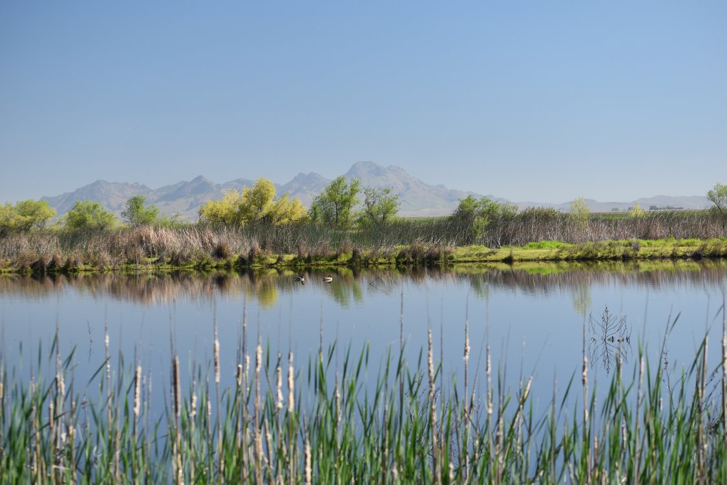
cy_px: 242
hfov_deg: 19.5
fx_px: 2120
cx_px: 364
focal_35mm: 105
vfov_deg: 13.0
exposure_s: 1/500
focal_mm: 70
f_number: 5.6
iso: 280
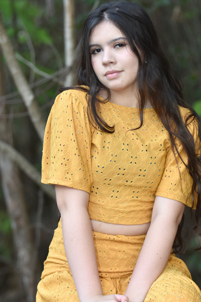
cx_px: 116
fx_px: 1751
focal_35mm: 209
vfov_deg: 9.8
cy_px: 170
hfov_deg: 6.6
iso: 640
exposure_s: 1/160
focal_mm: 110
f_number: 4
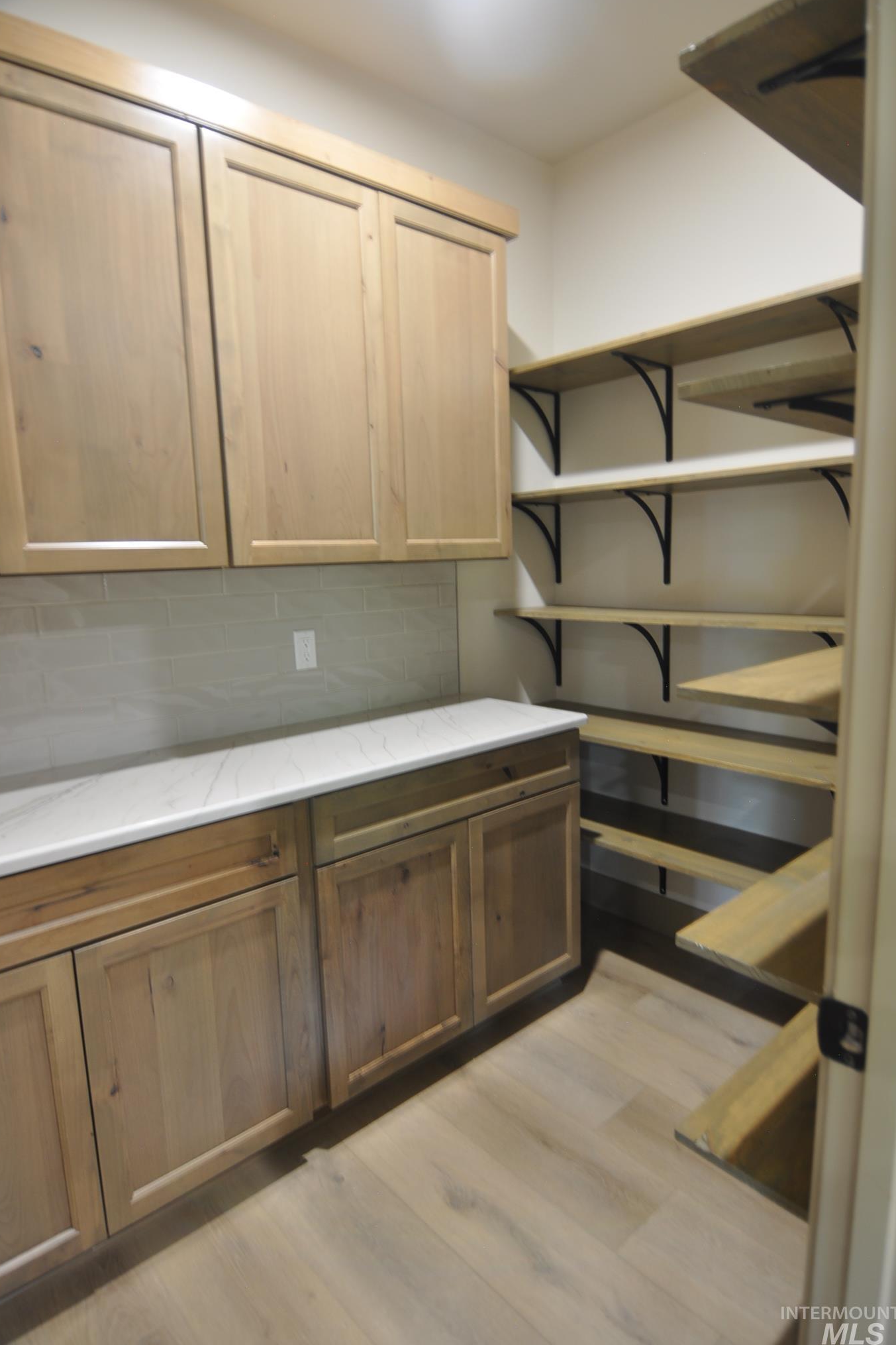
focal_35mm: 19
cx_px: 462
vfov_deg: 86.9
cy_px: 672
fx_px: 709
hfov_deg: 64.5
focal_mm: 12
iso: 200
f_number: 4
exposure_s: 1/4
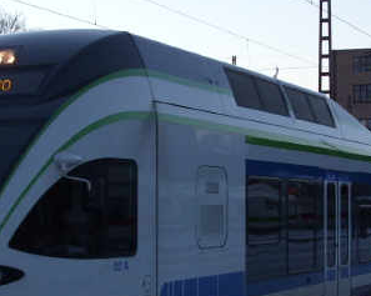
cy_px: 200
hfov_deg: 19.2
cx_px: 179
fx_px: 1097
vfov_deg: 15.3
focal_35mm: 100
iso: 50
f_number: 2.8
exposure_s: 1/218
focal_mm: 6.3
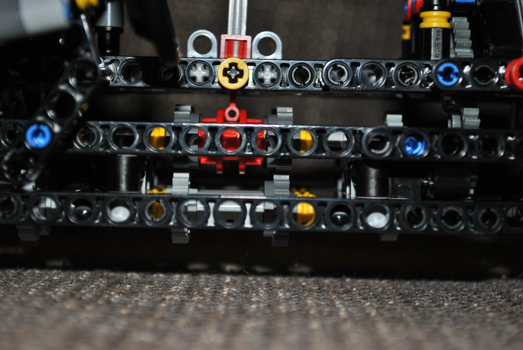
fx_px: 1200
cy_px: 175
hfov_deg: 24.6
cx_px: 262
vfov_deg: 16.6
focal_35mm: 82
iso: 100
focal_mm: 55
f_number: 5.6
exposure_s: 1/125
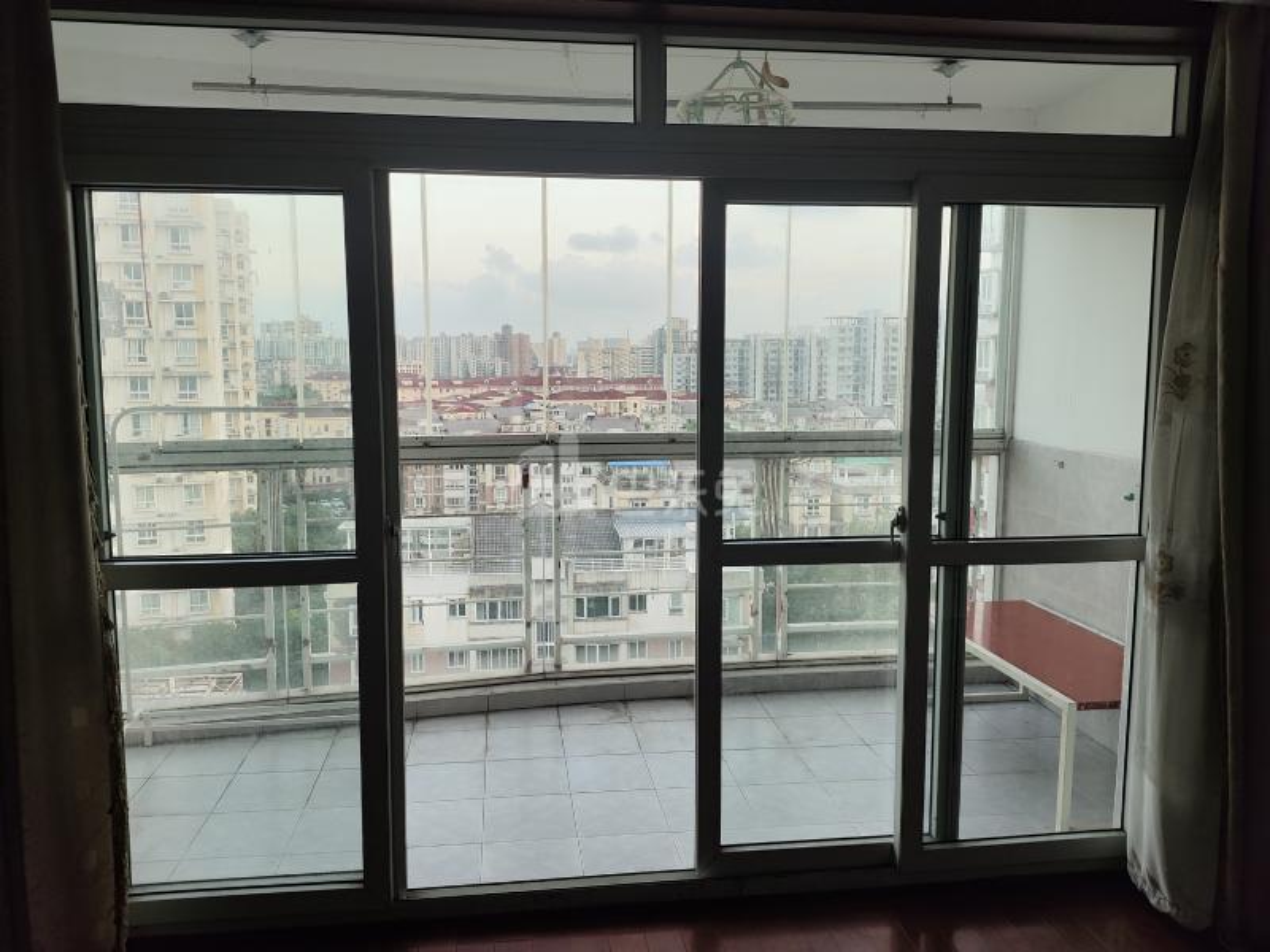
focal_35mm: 25
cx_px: 635
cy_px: 476
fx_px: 917
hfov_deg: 69.4
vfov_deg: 54.9
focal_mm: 4.71
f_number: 1.79
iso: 50
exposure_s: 1/72.9
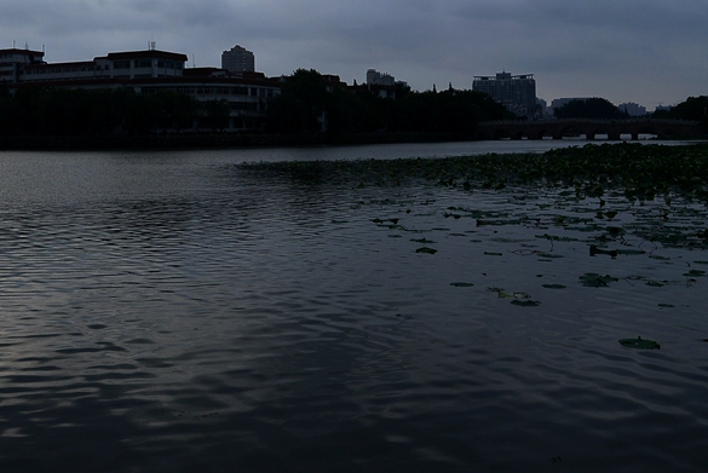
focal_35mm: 42
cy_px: 114
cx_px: 201
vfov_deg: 31.3
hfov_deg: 45.2
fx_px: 827
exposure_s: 1/640
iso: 500
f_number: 8
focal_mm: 24
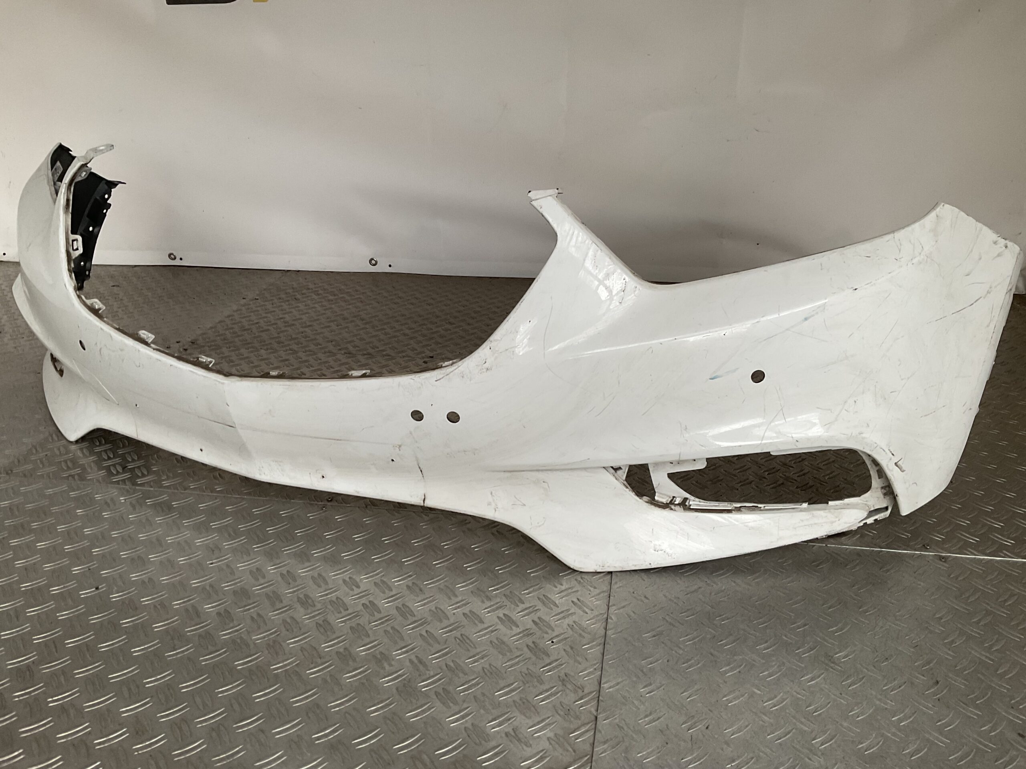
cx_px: 513
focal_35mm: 29
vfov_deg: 48.2
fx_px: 860
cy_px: 384
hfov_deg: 61.7
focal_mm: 3
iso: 50
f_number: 1.8
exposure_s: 1/100
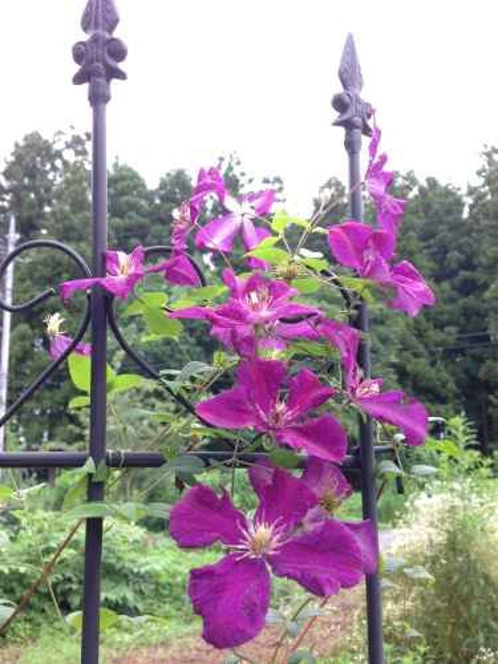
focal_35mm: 33
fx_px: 633
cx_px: 249
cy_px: 332
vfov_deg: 55.4
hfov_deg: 42.9
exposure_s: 1/20
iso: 64
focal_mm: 4.13
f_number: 2.4
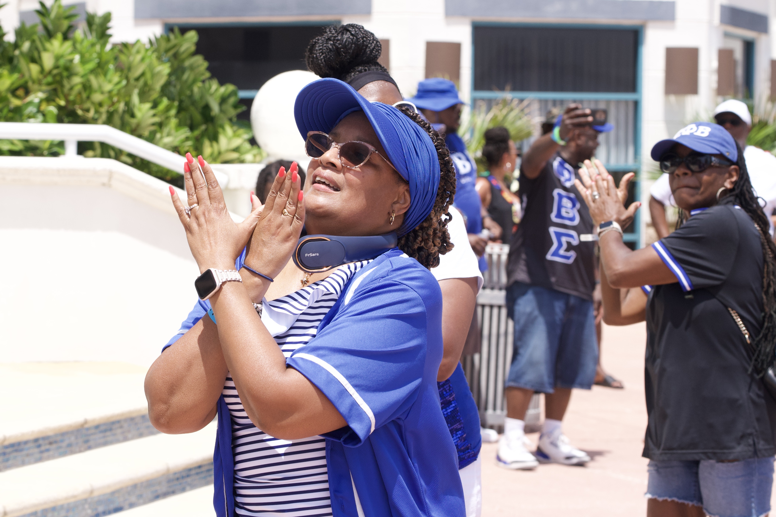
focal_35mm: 87
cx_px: 388
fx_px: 1875
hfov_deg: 23.4
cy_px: 258
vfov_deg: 15.7
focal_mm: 58
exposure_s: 1/1250
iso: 400
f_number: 5
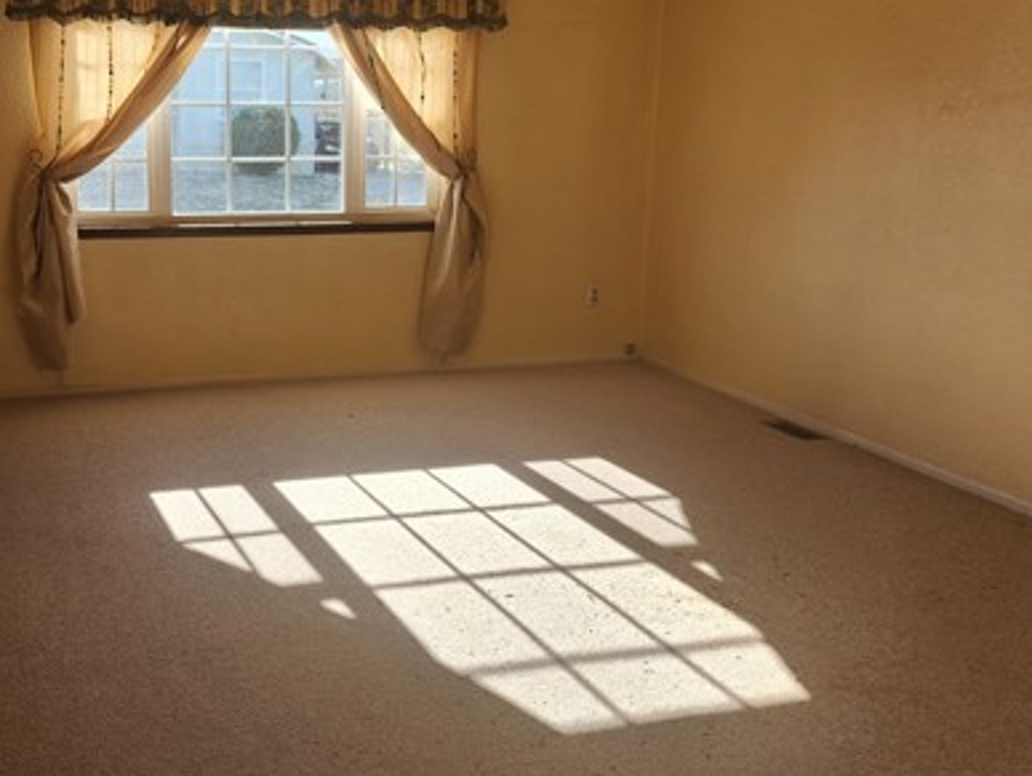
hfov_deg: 48.1
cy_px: 296
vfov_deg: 37.6
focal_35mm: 38
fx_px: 1134
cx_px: 341
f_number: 1.8
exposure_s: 1/180
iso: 20
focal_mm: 6.4
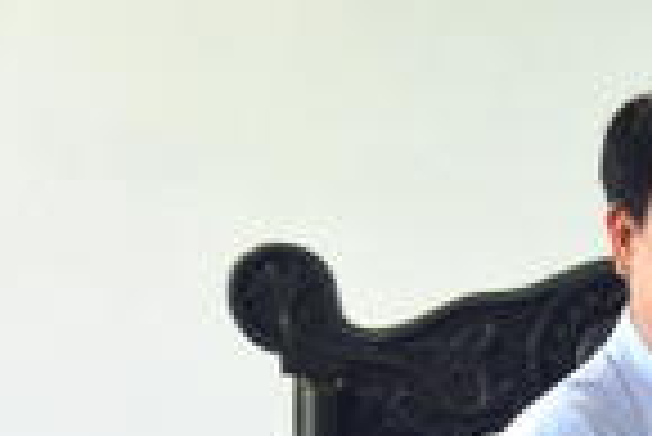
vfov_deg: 3.5
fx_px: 7029
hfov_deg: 5.3
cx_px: 1034
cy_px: 641
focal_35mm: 388
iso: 400
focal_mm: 75
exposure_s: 1/20
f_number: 5.3
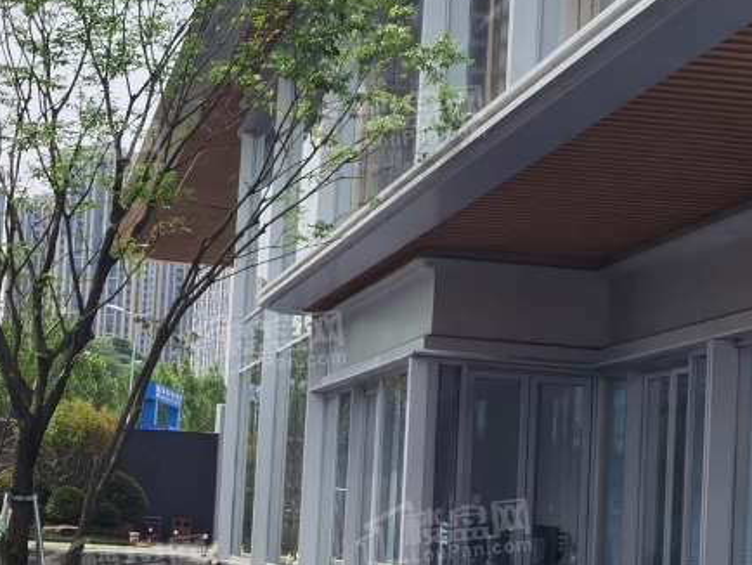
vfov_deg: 17.0
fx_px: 1891
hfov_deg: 22.4
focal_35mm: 87
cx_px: 260
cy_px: 343
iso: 50
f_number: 1.9
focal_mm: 6.71
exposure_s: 1/5814
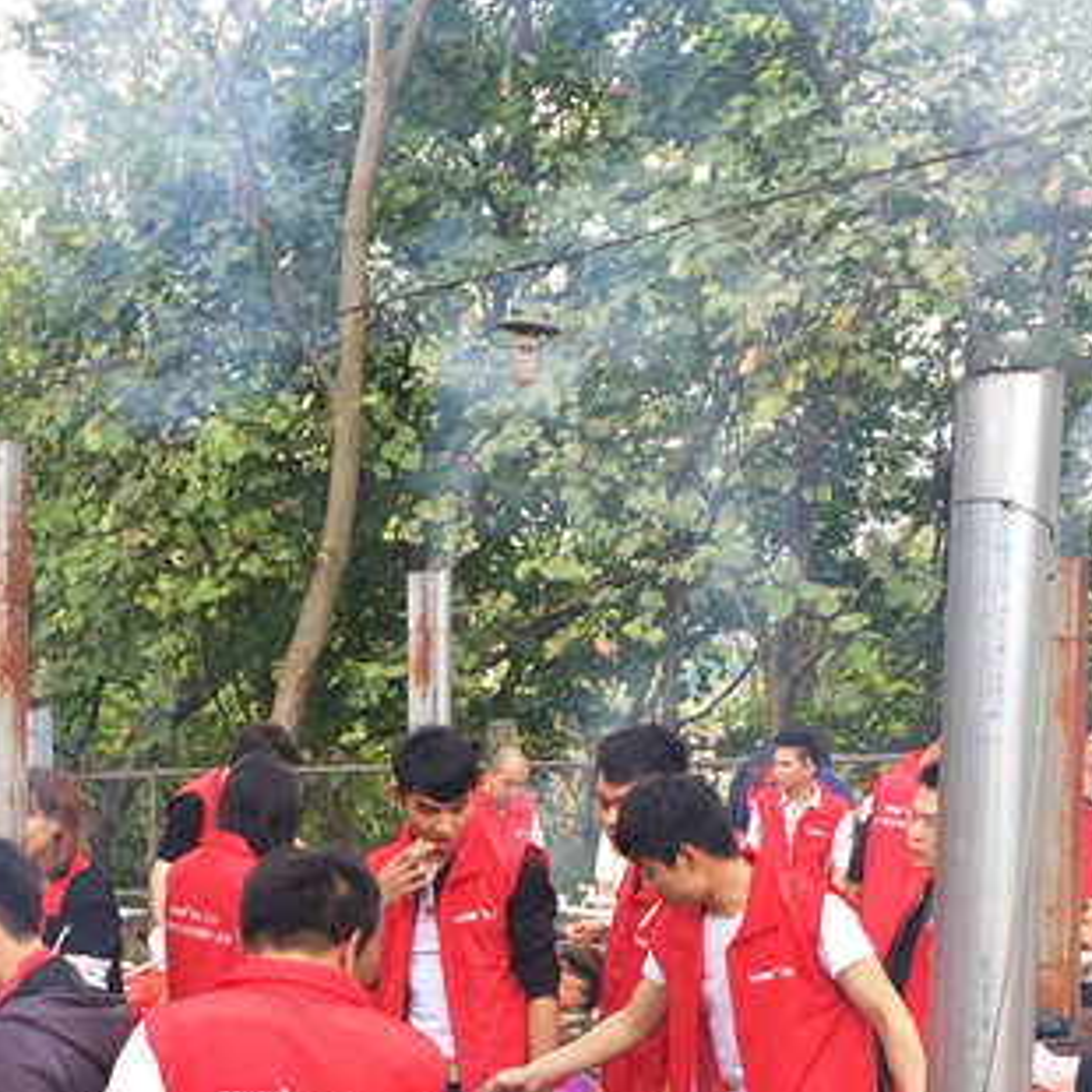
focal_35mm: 62
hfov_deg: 27.5
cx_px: 352
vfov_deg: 26.9
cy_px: 956
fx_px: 2213
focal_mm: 4.15
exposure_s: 1/109
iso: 25
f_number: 2.2
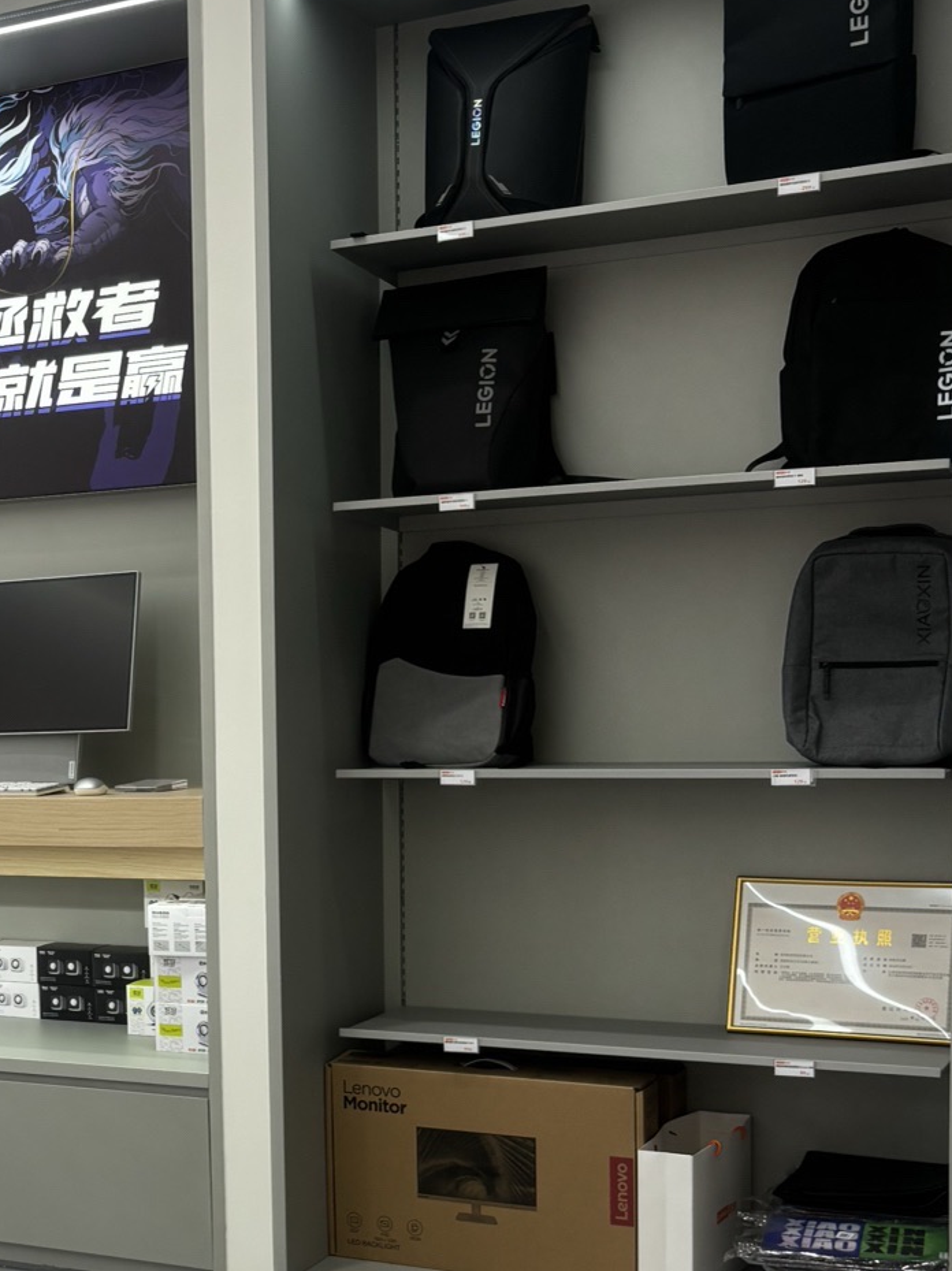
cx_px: 47
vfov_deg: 33.8
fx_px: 2055
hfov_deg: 25.1
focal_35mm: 56
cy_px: 910
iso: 40
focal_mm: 5.96
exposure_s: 1/170
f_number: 1.6
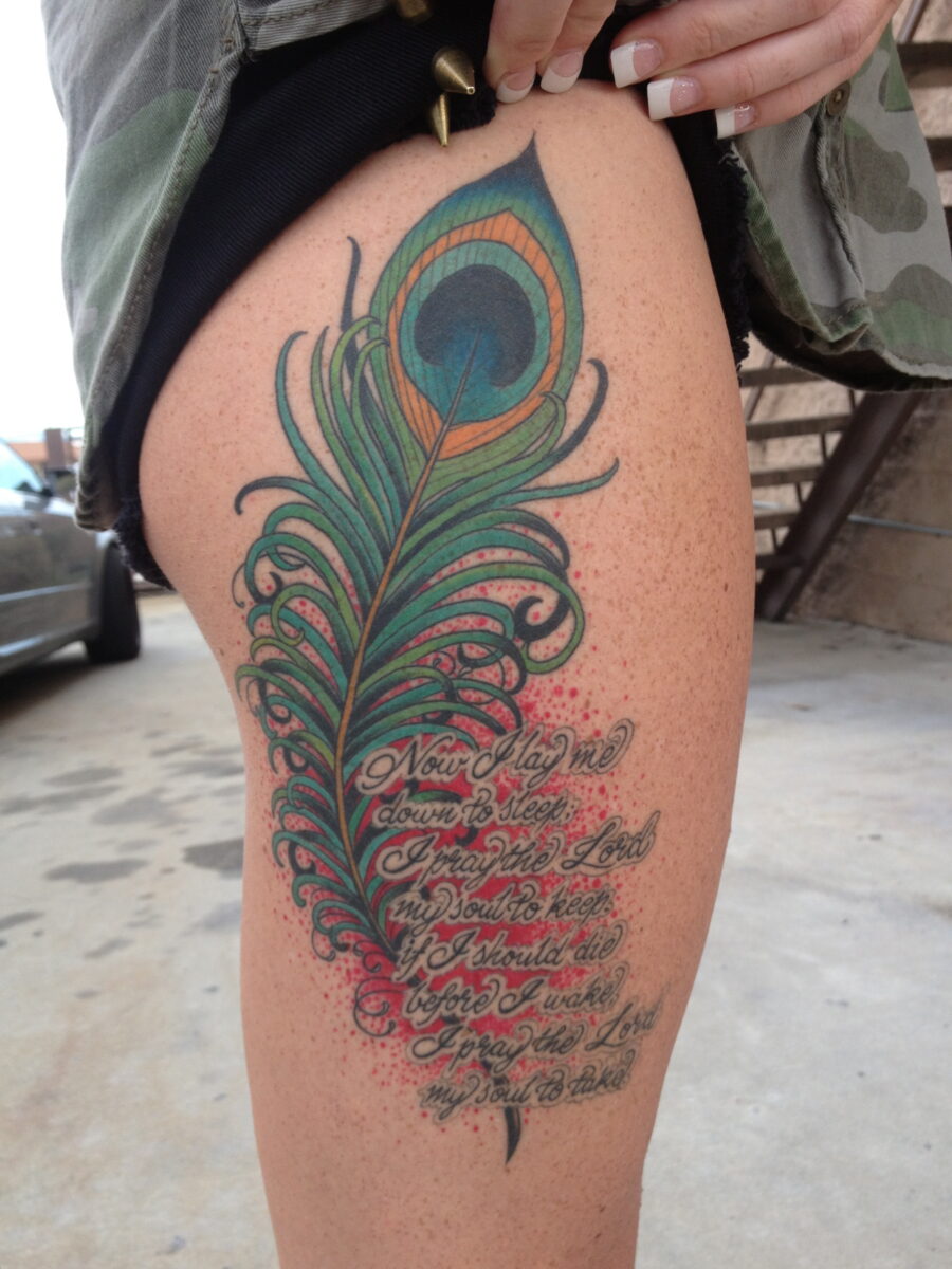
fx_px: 1283
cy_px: 634
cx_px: 476
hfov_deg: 40.7
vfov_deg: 52.6
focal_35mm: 35
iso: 50
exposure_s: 1/186
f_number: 2.4
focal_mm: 4.28
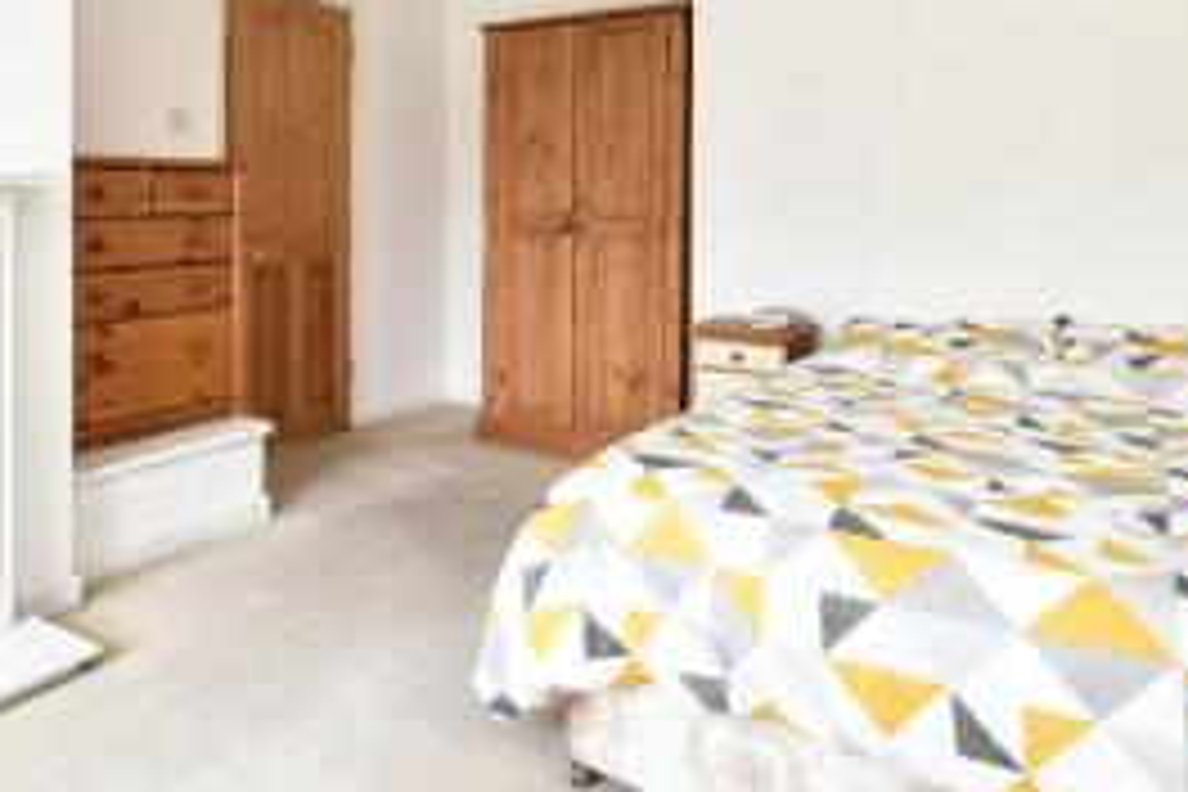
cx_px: 454
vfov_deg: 46.9
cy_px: 245
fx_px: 891
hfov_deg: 66.5
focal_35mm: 27
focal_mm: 10
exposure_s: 1/4
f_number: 9
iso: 200
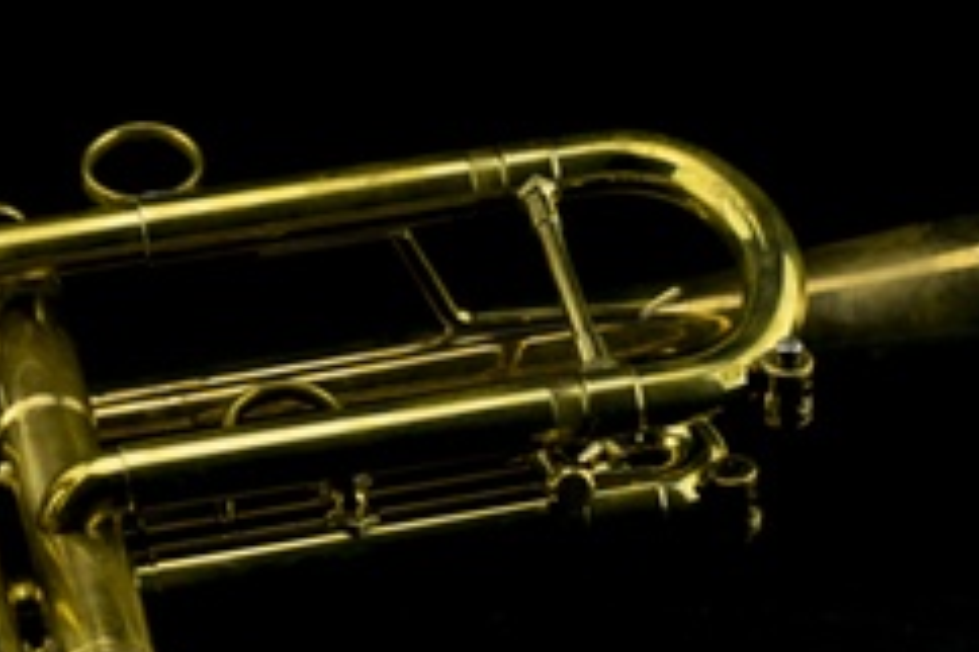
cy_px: 348
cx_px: 243
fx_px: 5055
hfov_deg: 11.0
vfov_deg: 7.4
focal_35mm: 186
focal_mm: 50
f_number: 5.6
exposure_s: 1/125
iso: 100
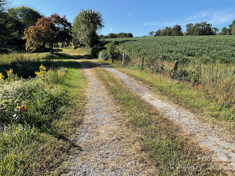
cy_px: 88
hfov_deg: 61.7
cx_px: 118
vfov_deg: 48.2
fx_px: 197
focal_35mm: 29
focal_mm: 3
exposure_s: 1/1076
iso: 16
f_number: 1.8
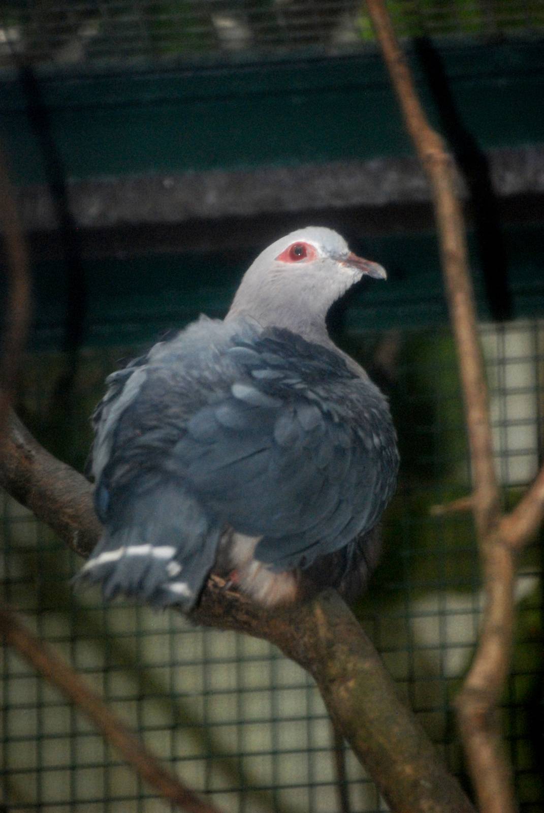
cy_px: 406
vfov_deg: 6.2
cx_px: 272
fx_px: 7458
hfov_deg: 4.2
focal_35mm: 330
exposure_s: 1/60
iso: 1600
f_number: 5.6
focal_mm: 220
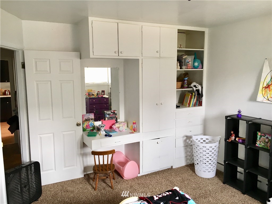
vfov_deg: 48.2
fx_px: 228
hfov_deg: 61.7
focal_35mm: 29
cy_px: 102
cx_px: 136
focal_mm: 4.15
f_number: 2.2
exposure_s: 1/30
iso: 50
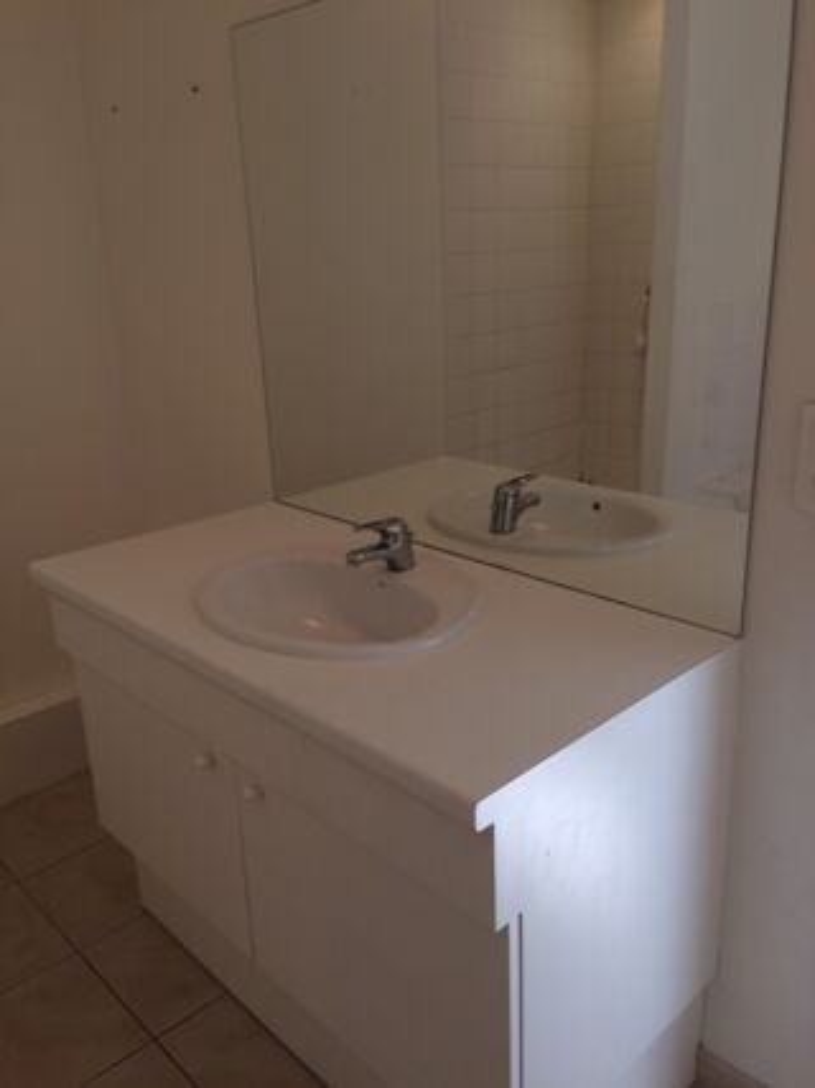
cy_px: 544
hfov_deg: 48.2
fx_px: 911
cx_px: 408
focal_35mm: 29
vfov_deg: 61.7
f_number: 2.2
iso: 32
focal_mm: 4.15
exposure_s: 1/33
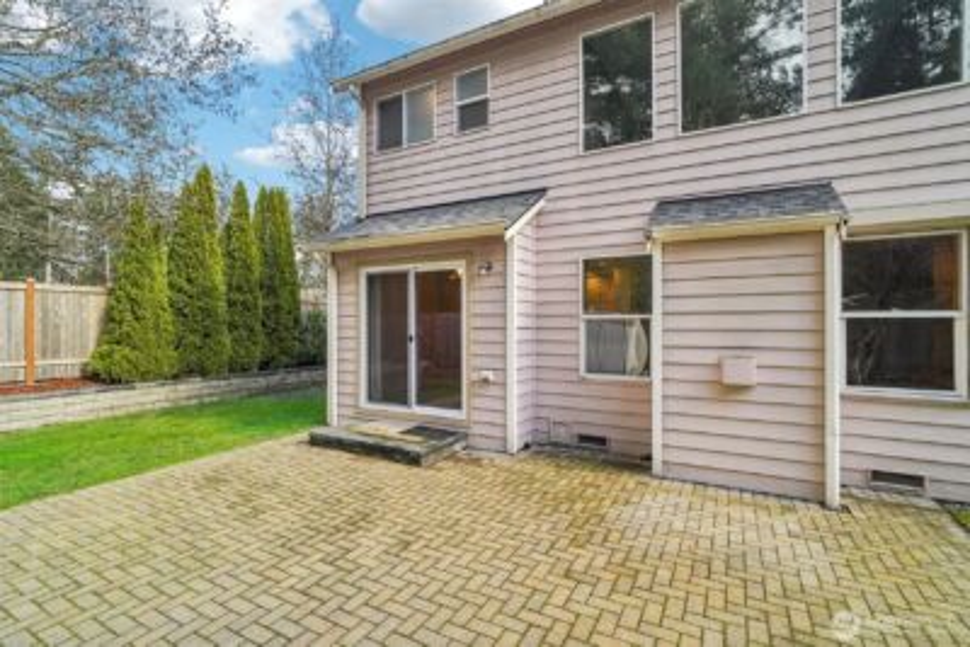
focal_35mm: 16
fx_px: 431
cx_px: 485
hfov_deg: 96.7
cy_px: 324
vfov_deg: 73.8
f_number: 8
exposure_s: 1/400
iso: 1600
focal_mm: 16
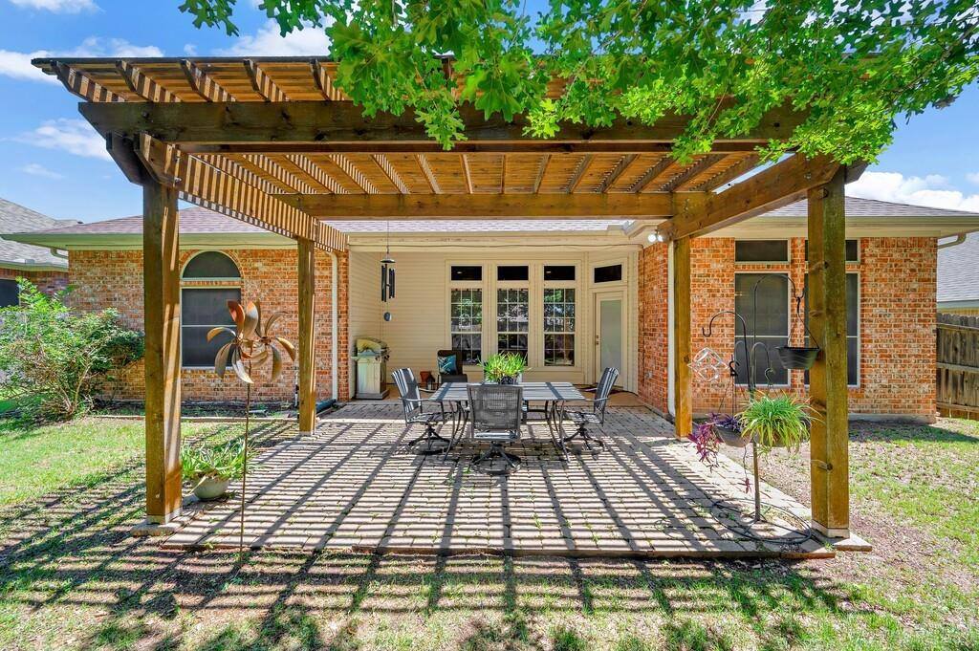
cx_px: 490
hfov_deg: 104.3
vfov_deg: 81.1
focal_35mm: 14
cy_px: 326
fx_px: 380
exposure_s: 1/80
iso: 100
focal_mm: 14
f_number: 8
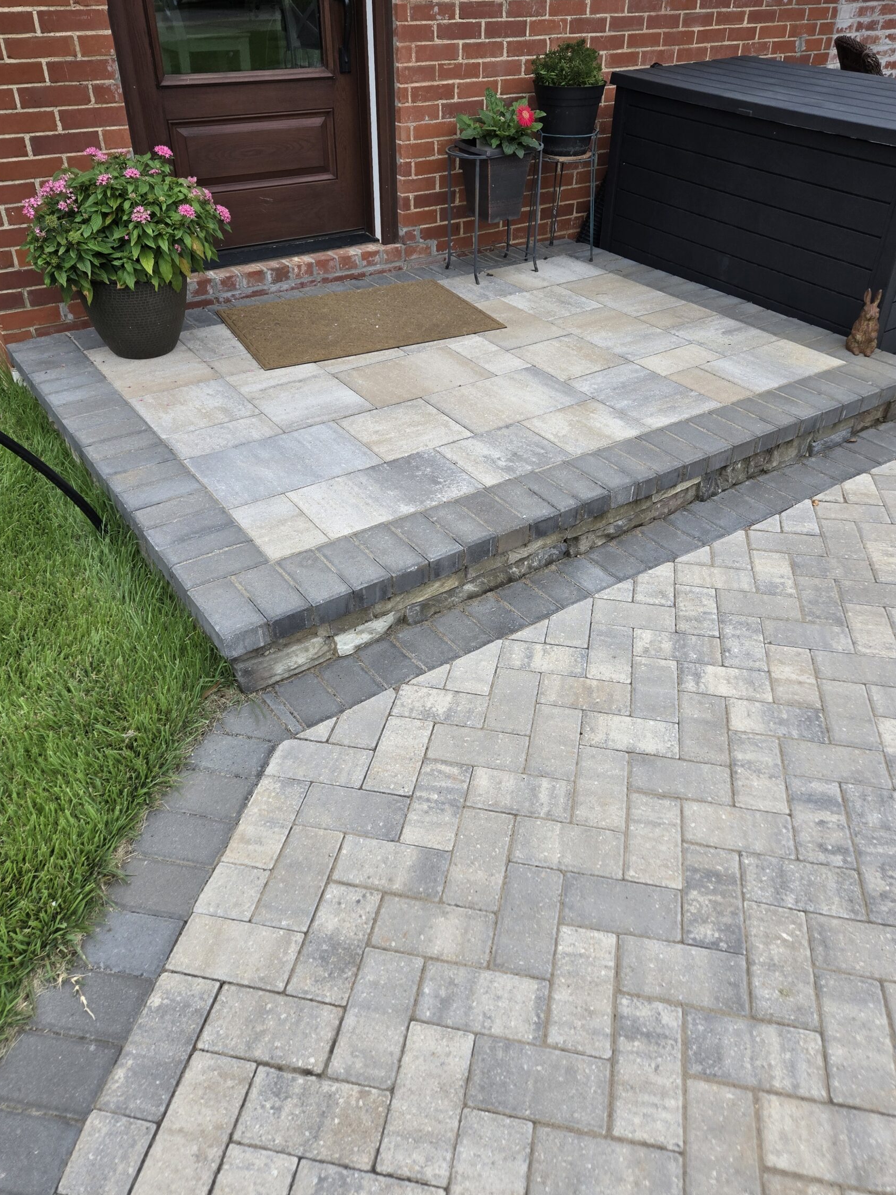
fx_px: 898
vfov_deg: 67.1
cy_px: 530
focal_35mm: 26
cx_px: 475
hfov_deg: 53.0
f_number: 1.8
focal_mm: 5.4
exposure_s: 1/2397
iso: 80
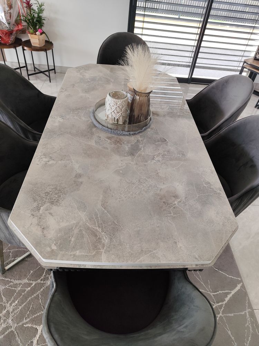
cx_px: 130
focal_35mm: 23
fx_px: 229
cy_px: 173
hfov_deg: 58.9
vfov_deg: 73.9
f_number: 1.65
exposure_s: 1/100
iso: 200
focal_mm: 6.19
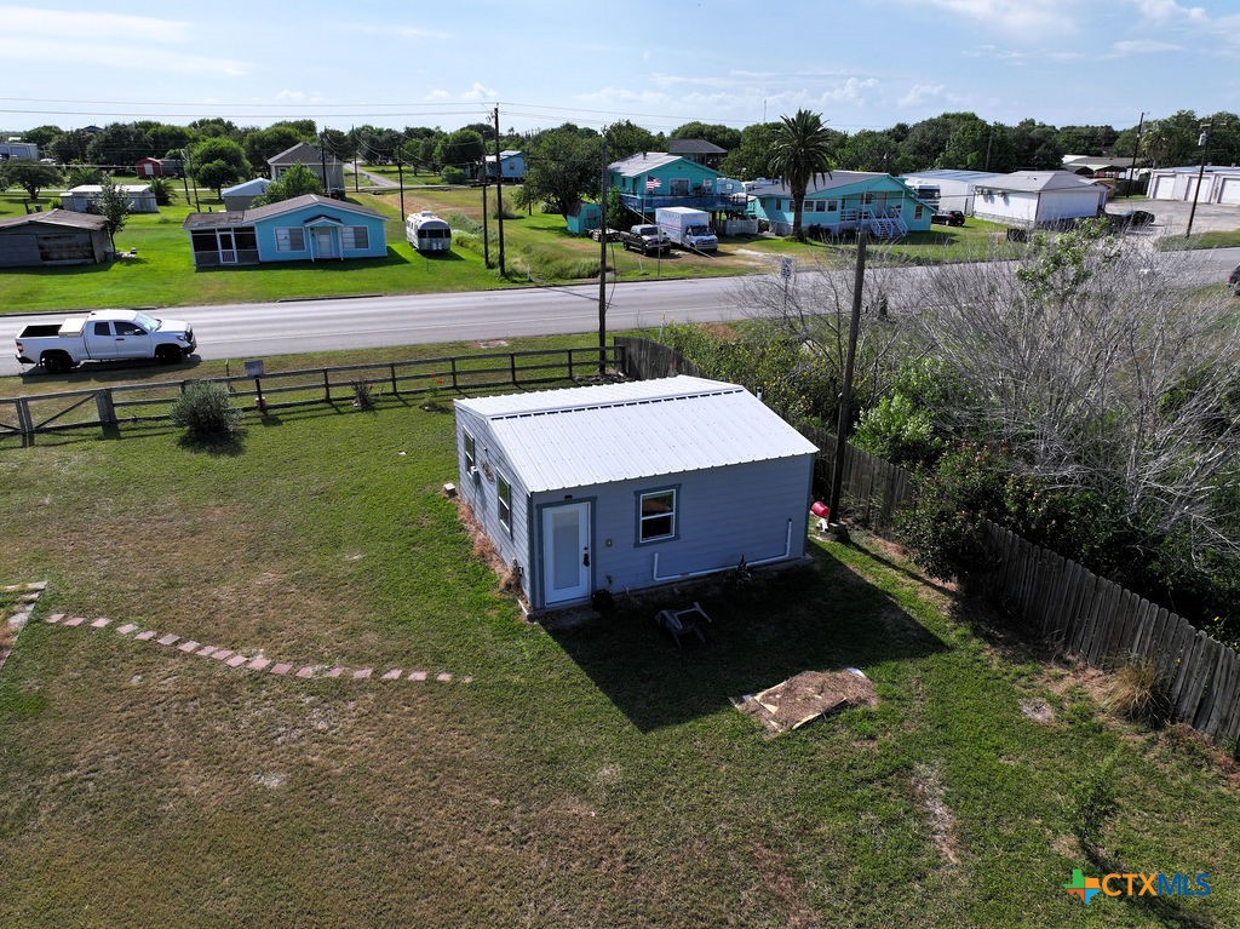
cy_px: 464
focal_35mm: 24
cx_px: 620
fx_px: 859
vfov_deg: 56.8
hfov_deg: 71.6
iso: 160
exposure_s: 1/2500
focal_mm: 12.29
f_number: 2.8
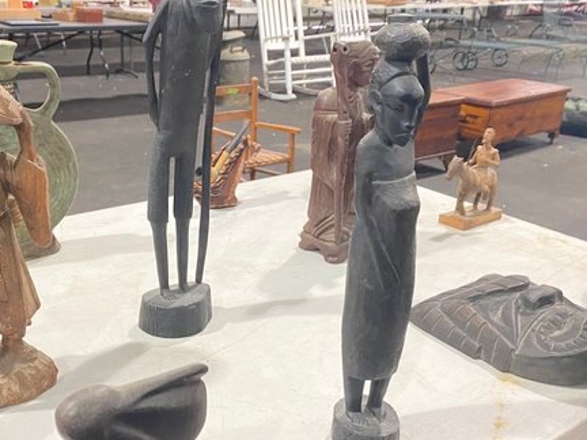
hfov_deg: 48.5
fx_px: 644
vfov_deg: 37.7
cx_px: 222
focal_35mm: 38
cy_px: 226
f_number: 1.8
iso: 400
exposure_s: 1/40
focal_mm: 4.25
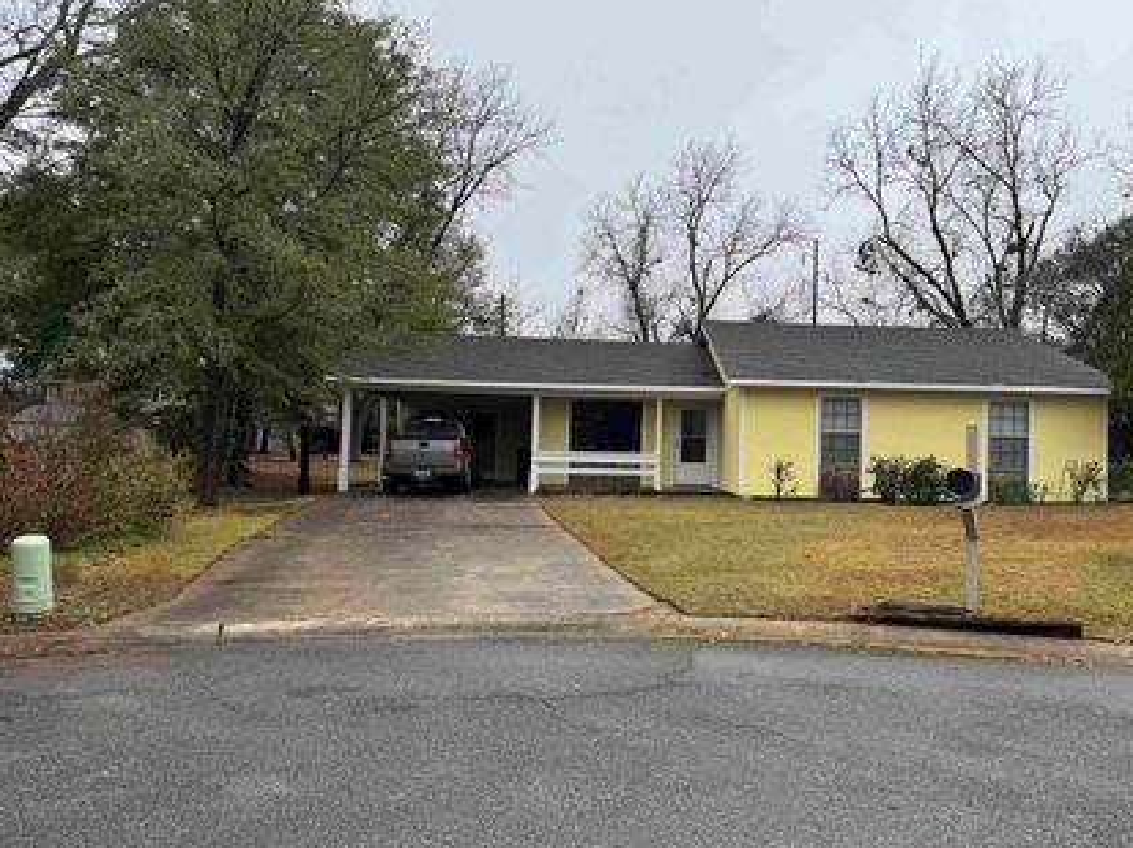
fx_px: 949
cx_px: 679
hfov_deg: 61.2
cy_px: 420
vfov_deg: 48.2
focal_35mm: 29
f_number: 1.78
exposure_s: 1/2959
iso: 80
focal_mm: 6.76
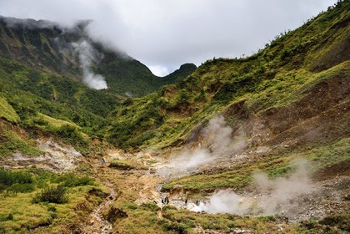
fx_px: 292
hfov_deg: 61.9
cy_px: 117
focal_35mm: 30
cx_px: 175
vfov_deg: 43.6
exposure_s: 1/250
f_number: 9
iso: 200
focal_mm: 30
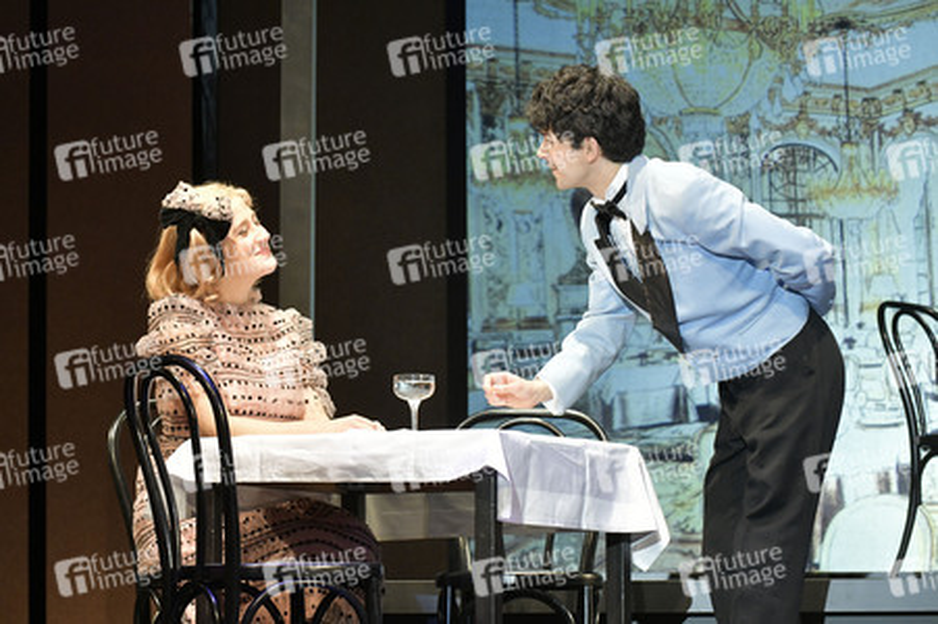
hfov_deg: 18.6
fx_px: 2864
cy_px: 312
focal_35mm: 110
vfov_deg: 12.4
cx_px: 469
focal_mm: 110
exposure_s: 1/200
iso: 3200
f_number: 6.3
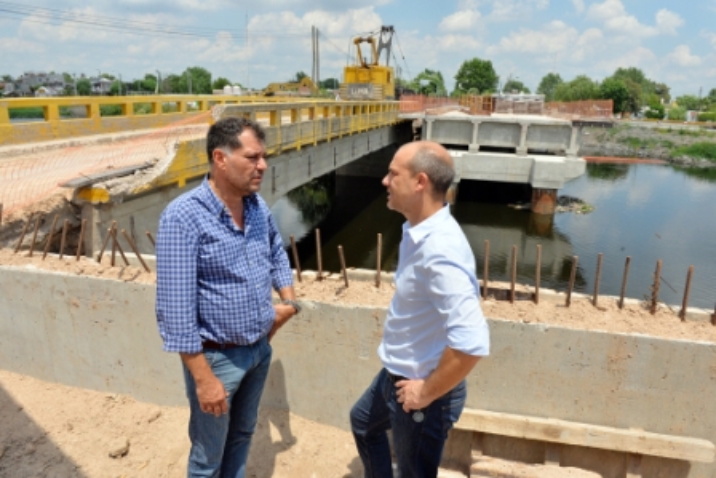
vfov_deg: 53.2
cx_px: 358
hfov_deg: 73.7
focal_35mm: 24
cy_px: 239
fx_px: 477
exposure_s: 1/800
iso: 640
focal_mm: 24
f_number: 14
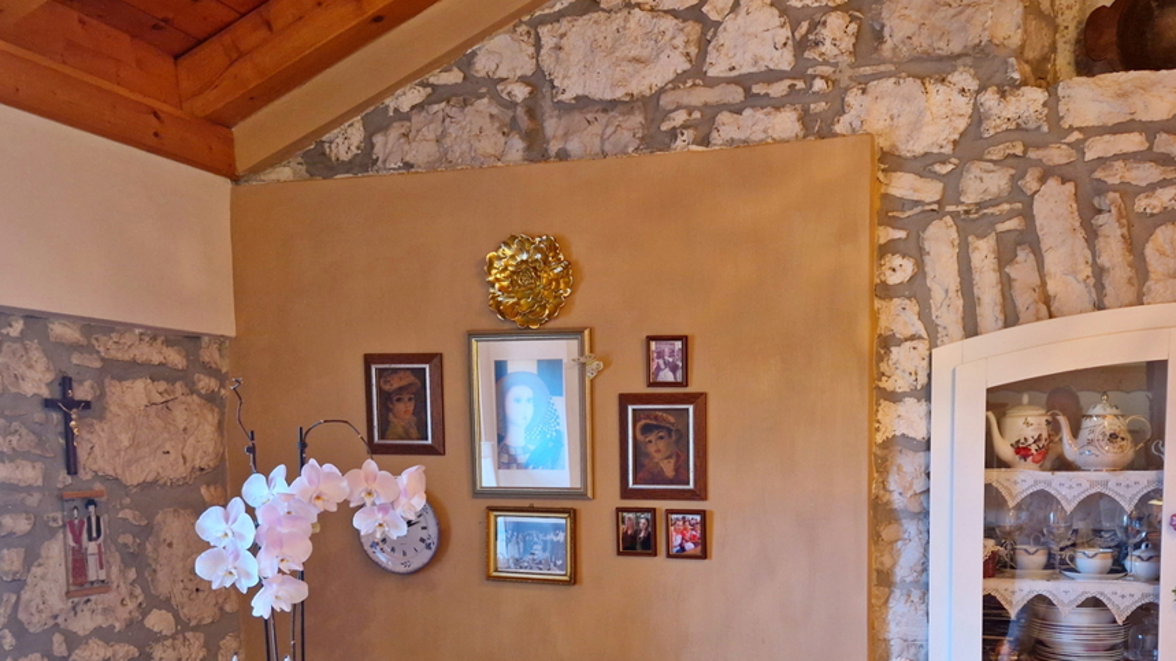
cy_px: 552
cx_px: 690
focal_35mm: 35
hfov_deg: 56.3
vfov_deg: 32.6
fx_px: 1091
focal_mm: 5.4
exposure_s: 1/33
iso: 640
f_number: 1.8
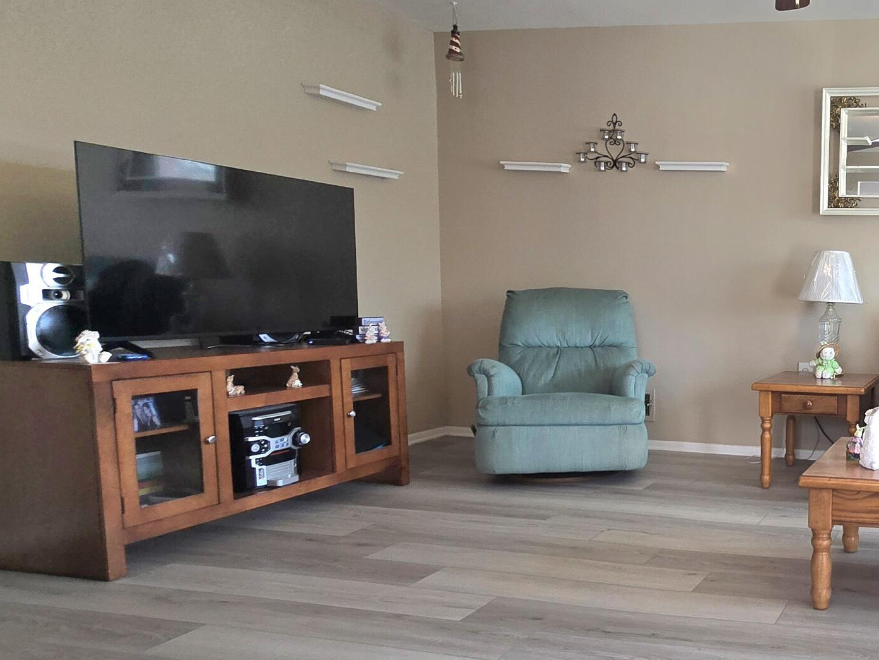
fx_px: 711
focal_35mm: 28
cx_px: 848
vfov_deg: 49.6
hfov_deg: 52.5
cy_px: 369
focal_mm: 2.2
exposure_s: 1/60.2
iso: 50
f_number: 2.2
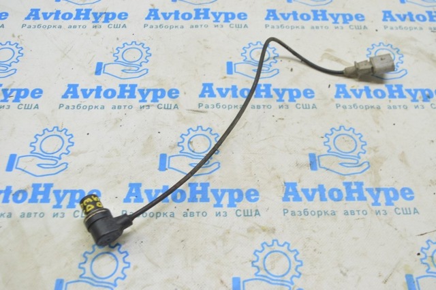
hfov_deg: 51.3
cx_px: 218
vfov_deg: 35.4
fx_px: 454
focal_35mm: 38
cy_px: 145
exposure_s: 1/20
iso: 400
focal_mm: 25
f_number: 5.6
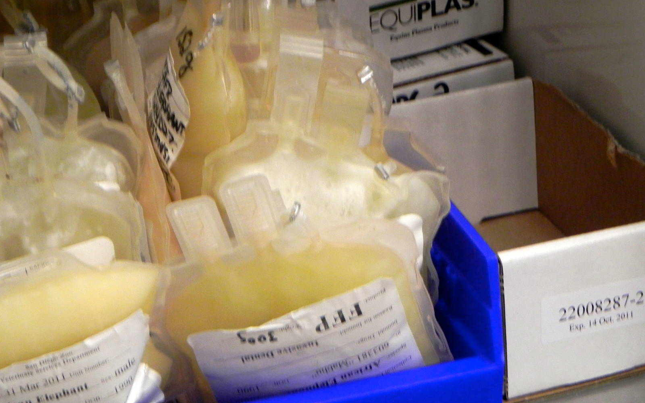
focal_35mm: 172
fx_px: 3023
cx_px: 323
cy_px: 178
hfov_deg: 12.2
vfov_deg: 7.6
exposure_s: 1/11.1
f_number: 4.5
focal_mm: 28.8
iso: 400
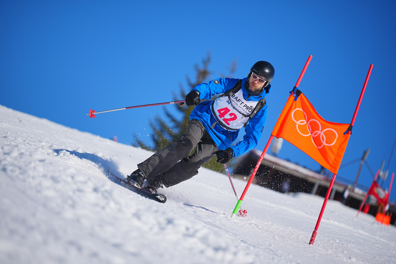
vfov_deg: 8.7
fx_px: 1727
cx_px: 198
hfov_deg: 13.1
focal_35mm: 157
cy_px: 132
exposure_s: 1/4000
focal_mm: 157
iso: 100
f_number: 2.8
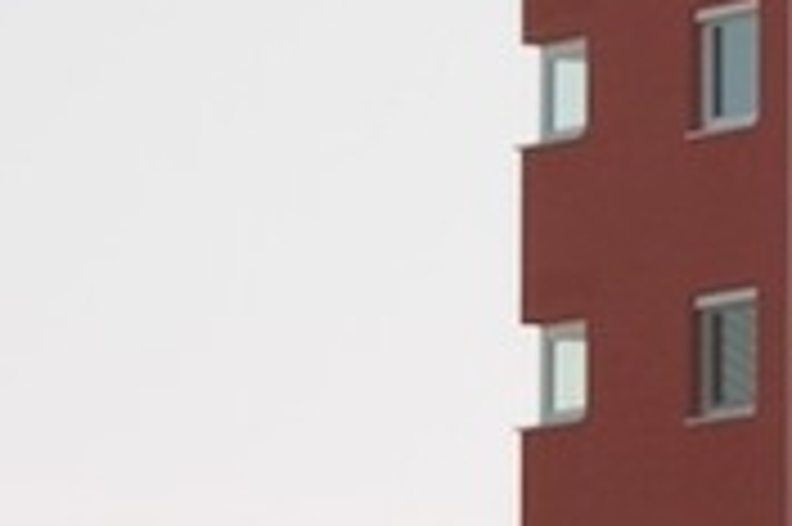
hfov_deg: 4.3
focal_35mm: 477
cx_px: 1544
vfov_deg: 2.9
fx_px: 10484
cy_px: 982
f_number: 8
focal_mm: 50
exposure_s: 1/160
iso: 200
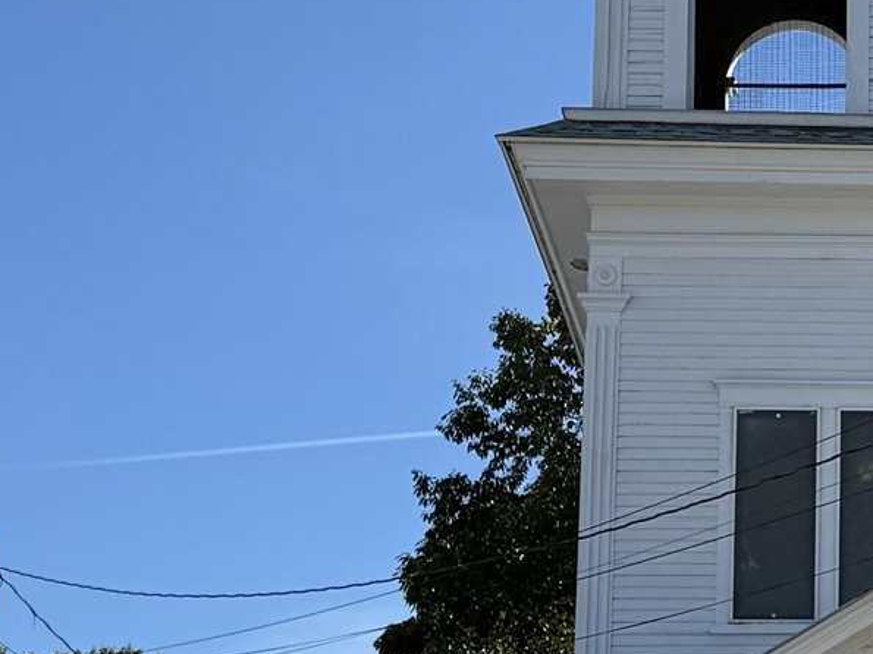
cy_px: 355
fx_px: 3127
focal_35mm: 124
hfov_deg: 14.8
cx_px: 1279
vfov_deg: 11.9
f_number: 1.78
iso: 80
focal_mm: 6.76
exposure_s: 1/4975
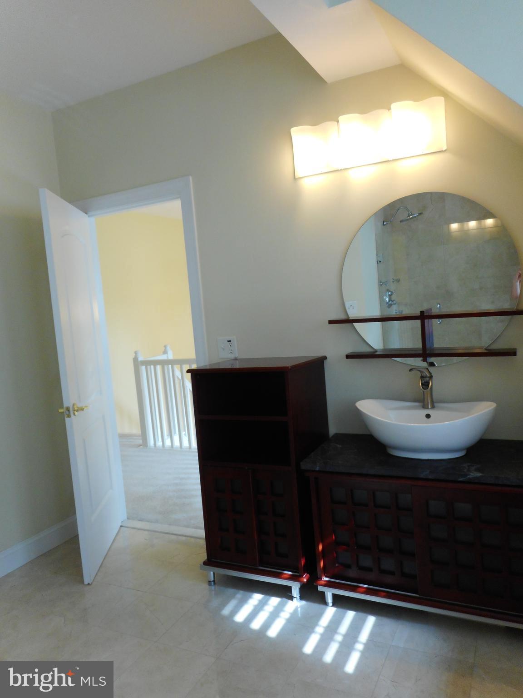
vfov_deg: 69.4
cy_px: 349
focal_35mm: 25
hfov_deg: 54.9
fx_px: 504
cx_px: 262
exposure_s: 1/30
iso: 180
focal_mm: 4.5
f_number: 3.7
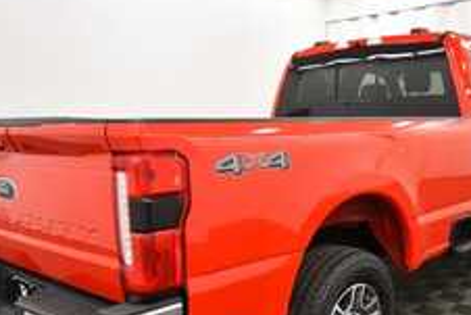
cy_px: 214
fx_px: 511
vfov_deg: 33.9
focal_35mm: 39
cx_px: 275
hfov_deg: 49.3
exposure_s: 1/125
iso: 1000
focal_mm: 15
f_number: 5
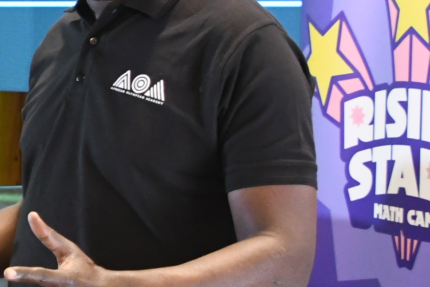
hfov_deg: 10.6
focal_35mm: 181
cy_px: 77
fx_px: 2162
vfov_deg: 7.6
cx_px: -351
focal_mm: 28
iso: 2500
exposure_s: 1/80
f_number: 5.6
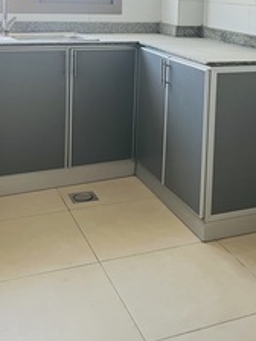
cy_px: 60
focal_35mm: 53
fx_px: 523
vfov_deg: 34.8
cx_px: 190
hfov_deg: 27.2
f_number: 1.5
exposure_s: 1/95
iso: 125
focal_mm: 5.7
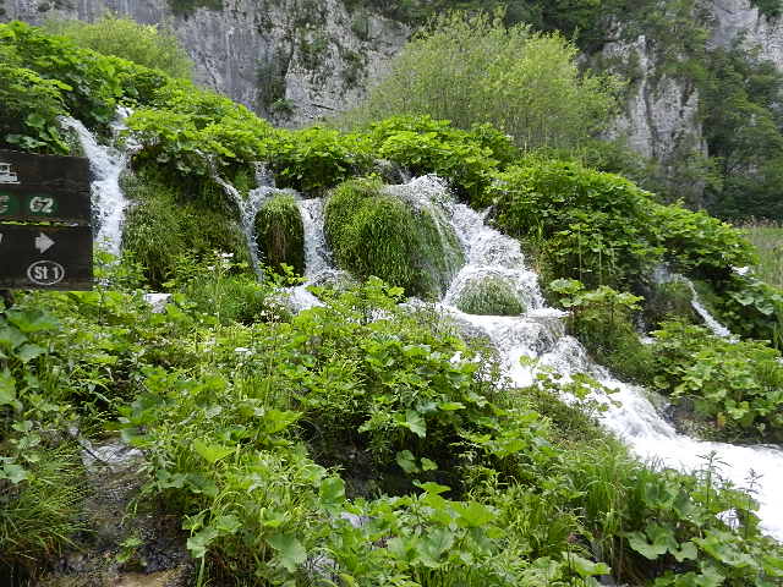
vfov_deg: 54.9
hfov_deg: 69.4
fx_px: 565
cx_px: 392
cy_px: 294
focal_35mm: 25
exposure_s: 1/320
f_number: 3.5
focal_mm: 4.5
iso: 160
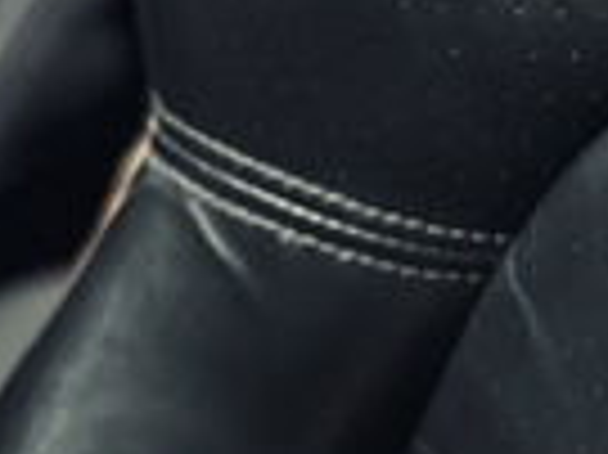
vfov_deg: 9.7
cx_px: 968
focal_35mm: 137
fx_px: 2404
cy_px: -598
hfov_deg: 13.4
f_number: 1.78
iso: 800
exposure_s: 1/33
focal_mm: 6.86
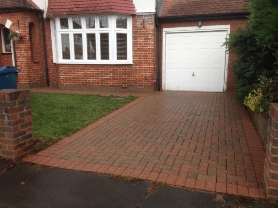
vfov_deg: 42.9
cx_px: 139
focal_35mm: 33
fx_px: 265
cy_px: 104
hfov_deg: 55.4
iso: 50
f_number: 2.4
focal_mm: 4.12
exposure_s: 1/132
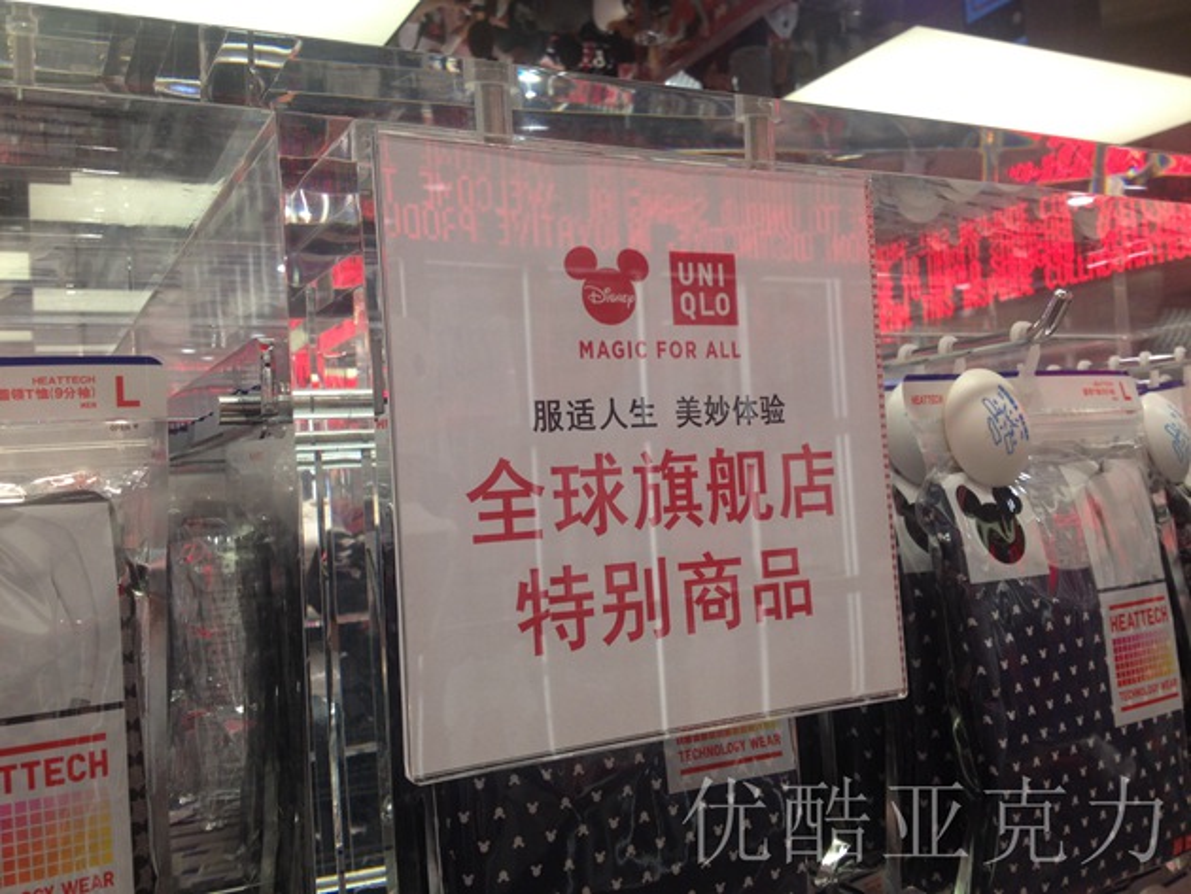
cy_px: 447
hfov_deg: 52.6
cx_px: 596
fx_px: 1205
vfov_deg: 40.7
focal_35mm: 35
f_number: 2.4
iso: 80
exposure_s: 1/120
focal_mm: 4.28
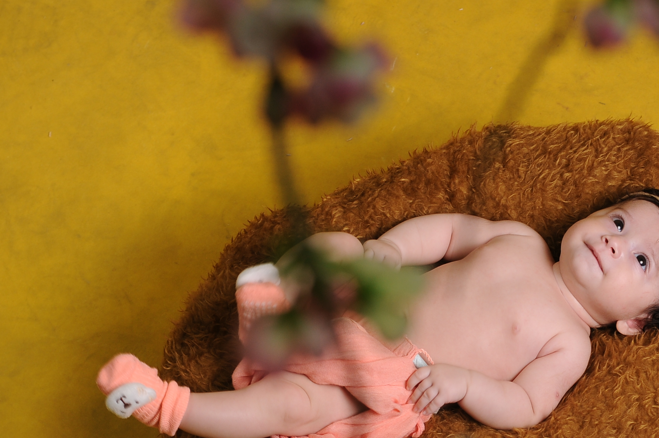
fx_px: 2542
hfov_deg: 14.7
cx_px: 448
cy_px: 359
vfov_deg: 9.8
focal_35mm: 139
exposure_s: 1/100
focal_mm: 50
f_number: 5
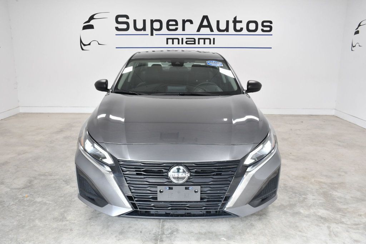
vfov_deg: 39.9
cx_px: 183
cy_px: 122
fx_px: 335
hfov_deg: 57.2
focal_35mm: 33
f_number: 5.6
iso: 400
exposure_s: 1/125
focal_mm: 22
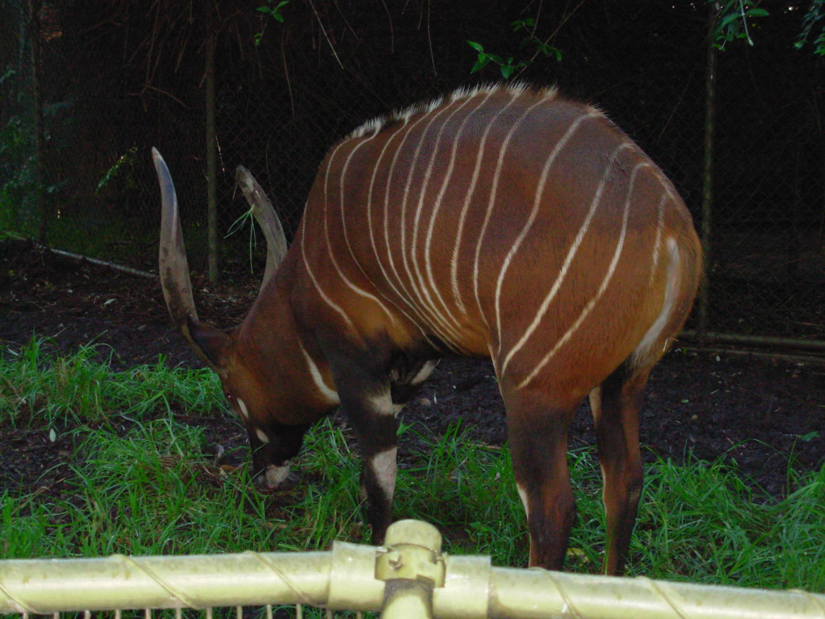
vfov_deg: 19.4
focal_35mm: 76
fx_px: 1811
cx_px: 412
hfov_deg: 25.7
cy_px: 310
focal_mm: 12.5
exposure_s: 1/197
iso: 200
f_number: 3.6
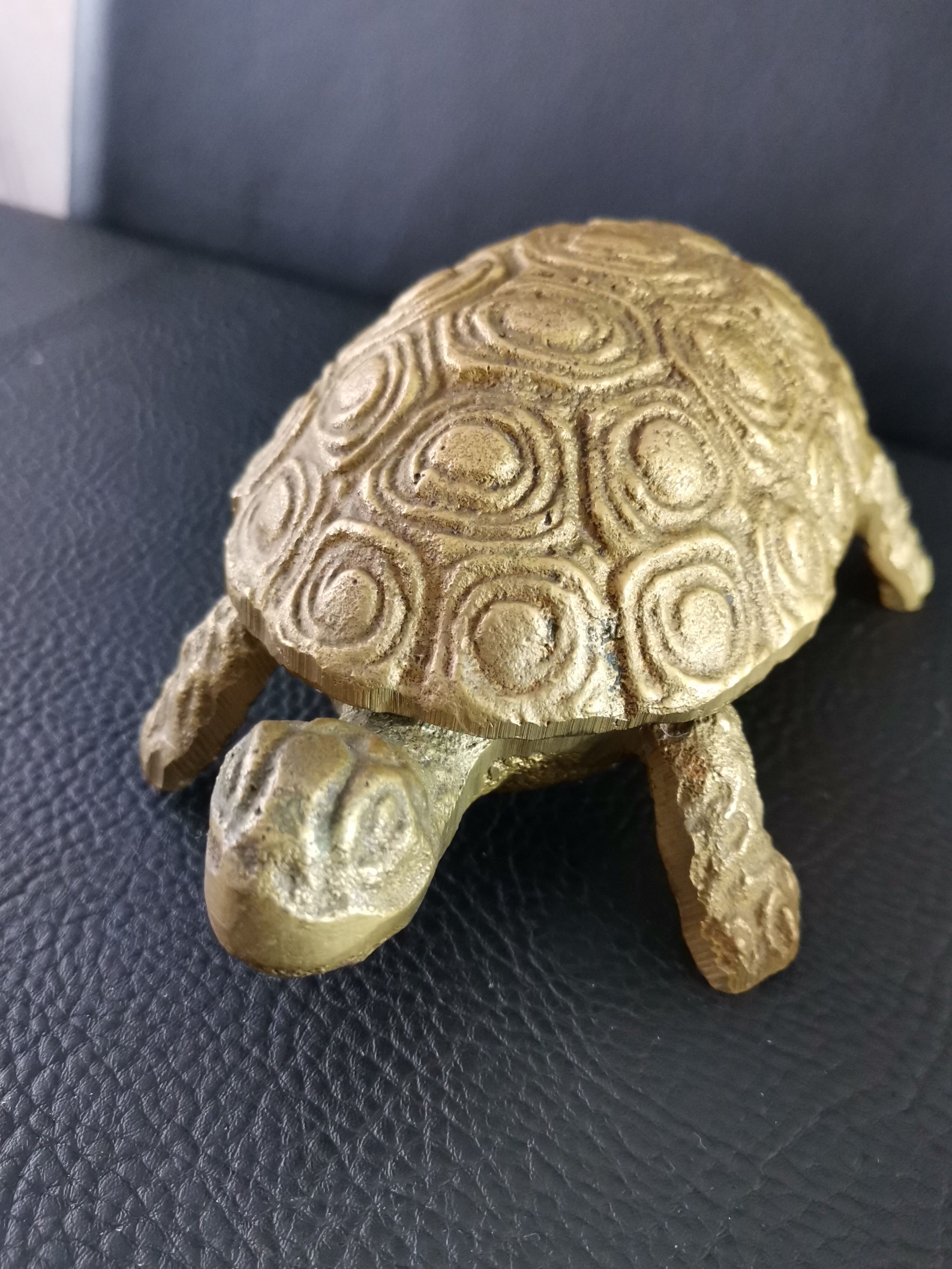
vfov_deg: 58.4
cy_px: 634
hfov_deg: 45.4
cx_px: 476
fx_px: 1137
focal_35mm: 31
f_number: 2.4
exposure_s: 1/33.3
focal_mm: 4.75
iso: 800
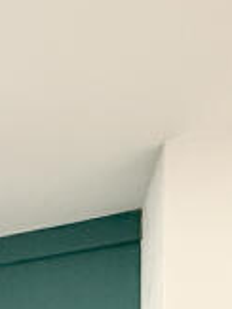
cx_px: -397
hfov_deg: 11.9
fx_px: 787
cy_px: 601
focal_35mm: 88
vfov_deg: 17.0
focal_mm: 2.22
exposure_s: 1/99
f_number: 2.2
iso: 125
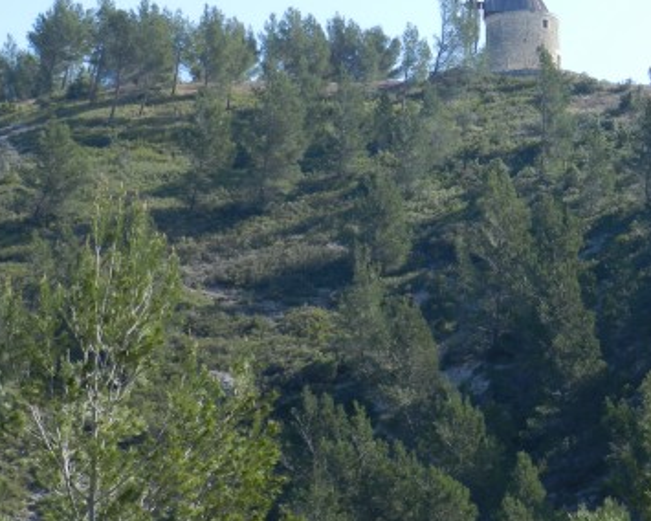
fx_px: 2852
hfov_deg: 12.9
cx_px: 548
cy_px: 216
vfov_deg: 10.4
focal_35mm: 148
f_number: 4.4
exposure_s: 1/640
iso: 160
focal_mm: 14.9
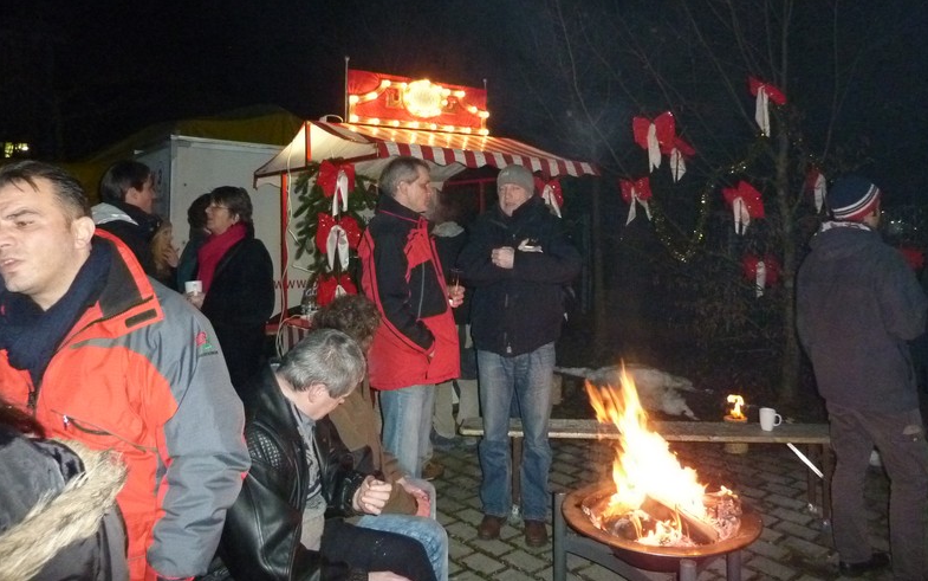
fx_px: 683
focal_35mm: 27
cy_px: 230
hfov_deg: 68.4
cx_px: 468
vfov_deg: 45.8
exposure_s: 1/30
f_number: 3.3
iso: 800
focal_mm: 4.1
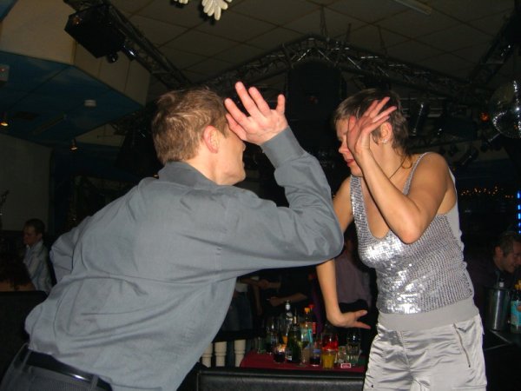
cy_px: 196
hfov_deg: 49.0
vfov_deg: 37.7
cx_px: 260
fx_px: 572
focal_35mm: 38
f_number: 2.8
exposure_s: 1/60
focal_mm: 7.9
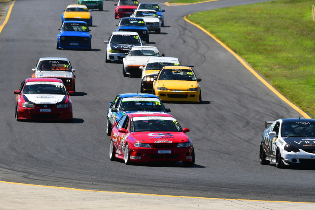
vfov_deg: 2.3
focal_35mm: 585
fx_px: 5117
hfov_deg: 3.5
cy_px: 105
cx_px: 158
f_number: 13
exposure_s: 1/640
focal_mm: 390
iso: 500
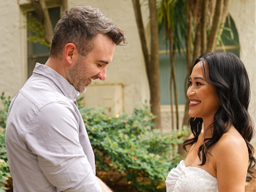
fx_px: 532
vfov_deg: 20.3
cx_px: 128
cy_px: 138
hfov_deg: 27.0
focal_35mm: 72
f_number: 2.5
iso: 50
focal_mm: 35
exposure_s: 1/60
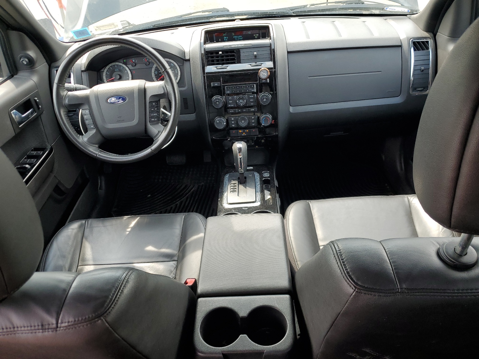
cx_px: 240
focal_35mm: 26
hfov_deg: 67.3
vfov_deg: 53.1
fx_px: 360
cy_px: 180
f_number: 1.5
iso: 50
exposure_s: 1/217
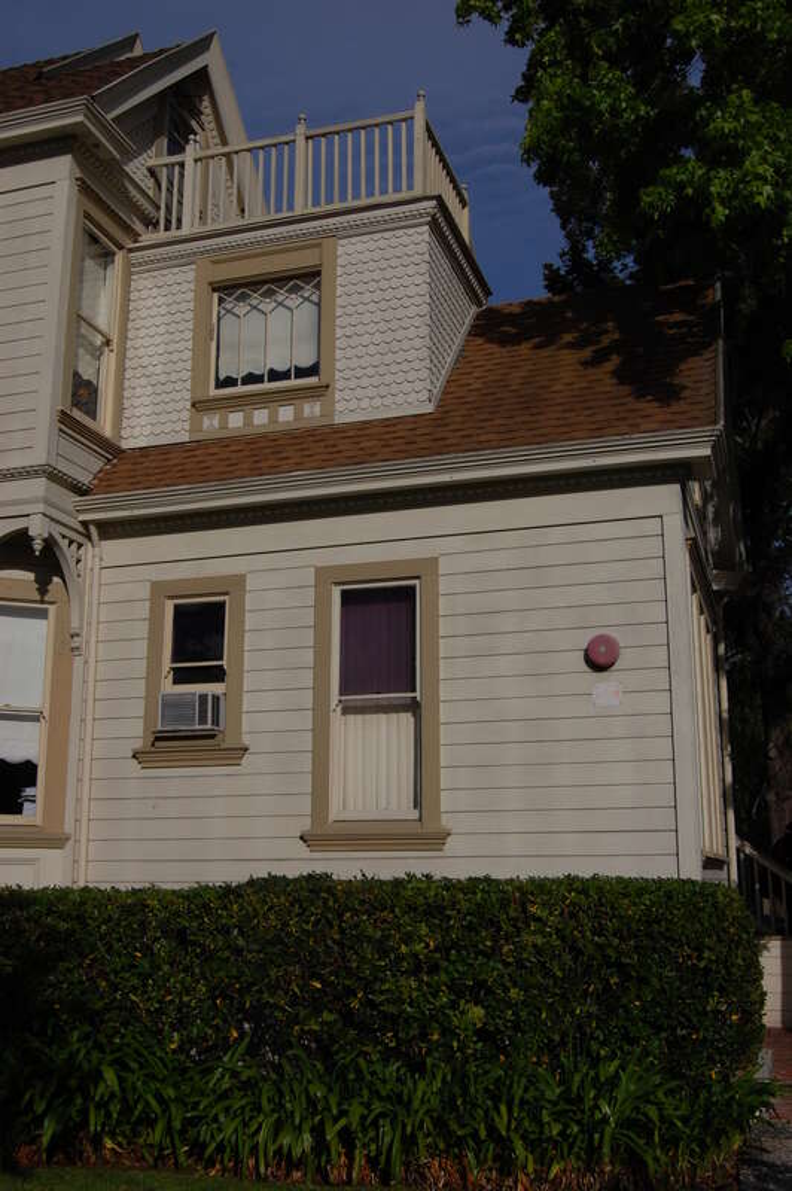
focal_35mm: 36
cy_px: 596
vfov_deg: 53.2
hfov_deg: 36.8
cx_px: 396
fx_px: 1190
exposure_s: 1/400
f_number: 16
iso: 200
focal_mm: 24
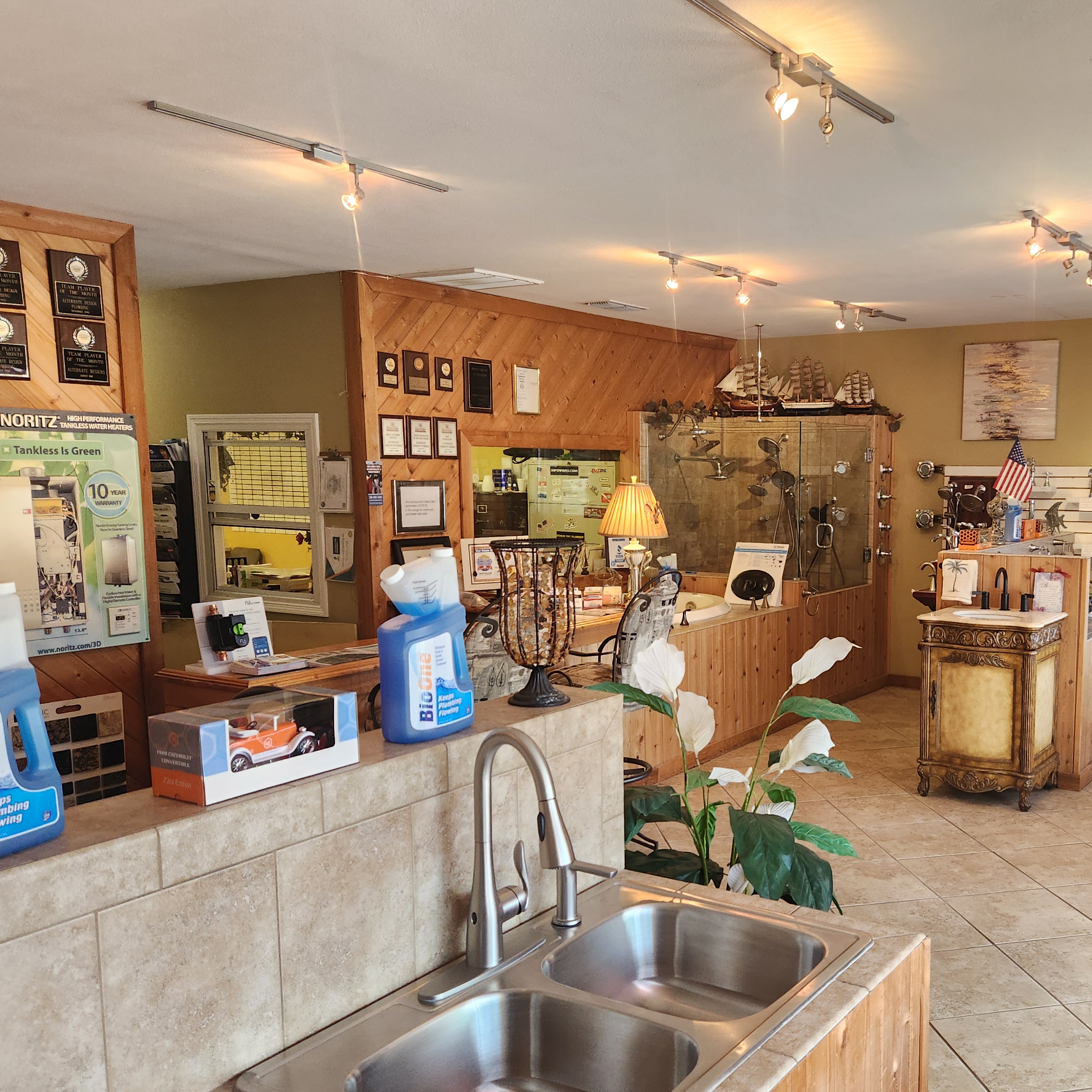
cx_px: 748
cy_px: 638
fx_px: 1142
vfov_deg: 50.9
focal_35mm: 32
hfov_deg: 50.0
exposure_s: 1/120
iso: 200
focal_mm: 5.4
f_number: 1.8
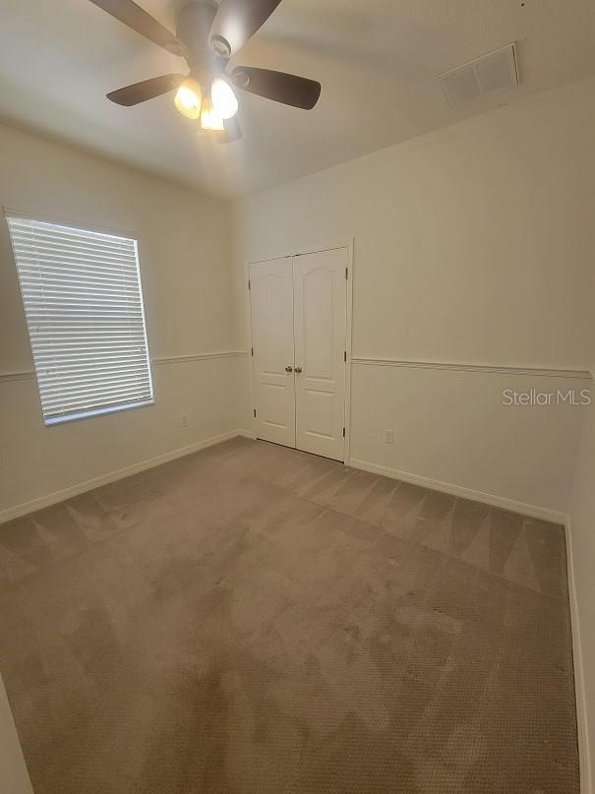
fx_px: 298
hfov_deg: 89.9
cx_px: 298
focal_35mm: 13
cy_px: 397
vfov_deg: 106.2
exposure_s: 1/60
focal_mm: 2.2
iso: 160
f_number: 2.2
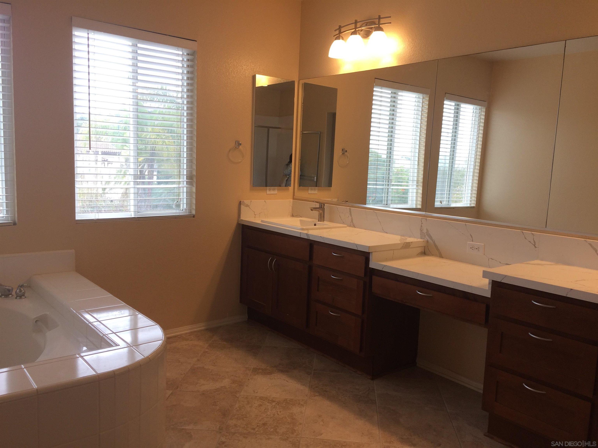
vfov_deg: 48.2
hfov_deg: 61.7
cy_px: 224
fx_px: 501
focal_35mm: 29
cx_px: 299
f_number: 2.2
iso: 32
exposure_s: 1/60
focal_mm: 4.15
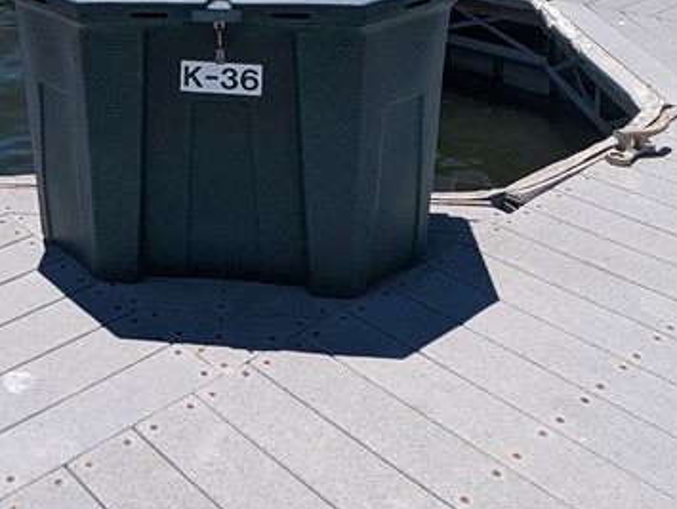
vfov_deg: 28.7
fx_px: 901
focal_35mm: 46
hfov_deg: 39.3
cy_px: -50
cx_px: 119
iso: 48
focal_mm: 2.35
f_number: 2.2
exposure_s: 1/2075
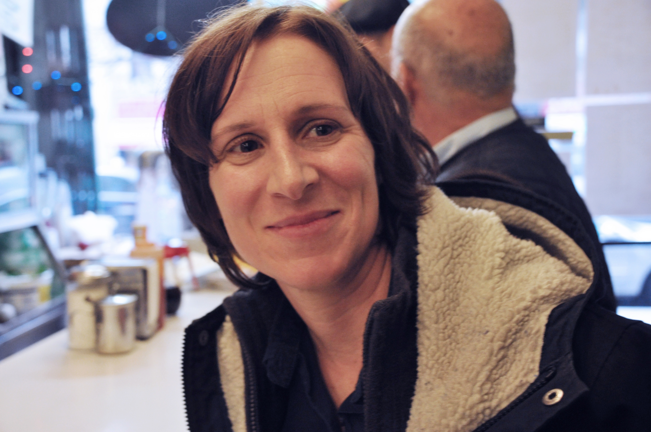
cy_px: 216
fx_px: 867
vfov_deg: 28.0
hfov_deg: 41.2
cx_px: 326
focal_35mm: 48
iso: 800
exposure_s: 1/40
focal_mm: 32
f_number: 4.2
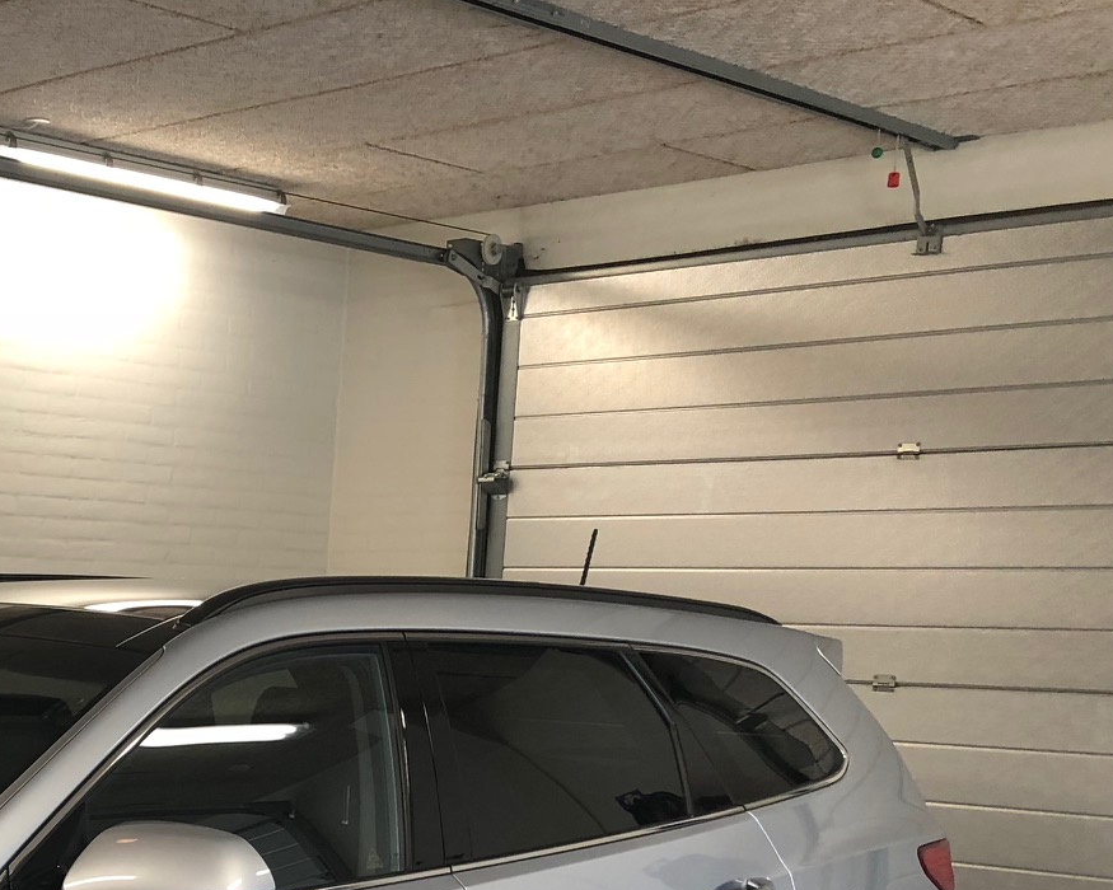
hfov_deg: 27.3
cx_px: -131
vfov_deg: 23.0
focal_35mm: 63
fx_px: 2075
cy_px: 950
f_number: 1.8
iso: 25
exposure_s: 1/33
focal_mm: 3.99
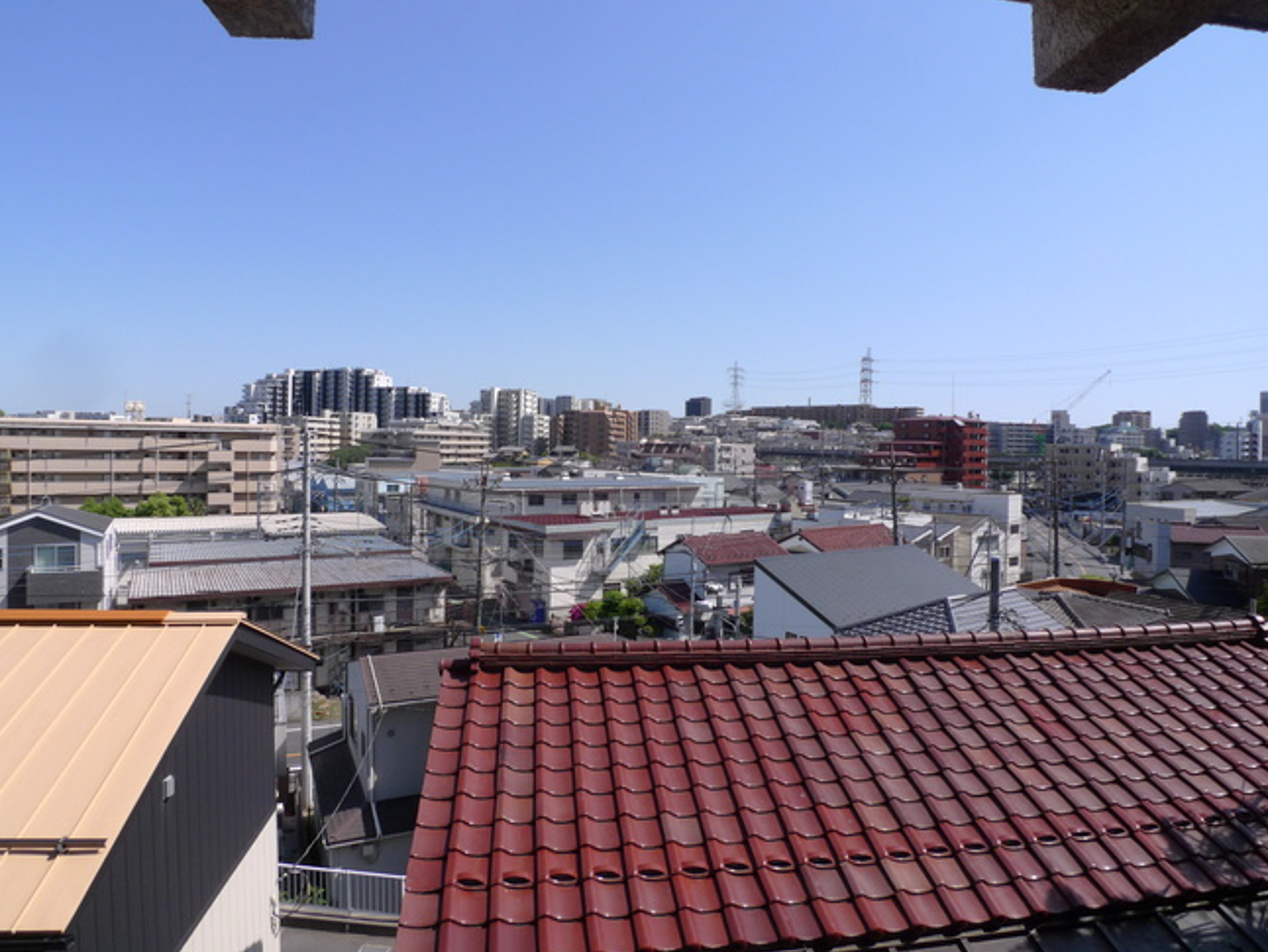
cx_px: 636
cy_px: 452
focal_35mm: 26
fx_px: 953
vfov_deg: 53.1
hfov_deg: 67.3
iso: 80
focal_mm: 5.1
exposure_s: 1/1000
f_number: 4.5
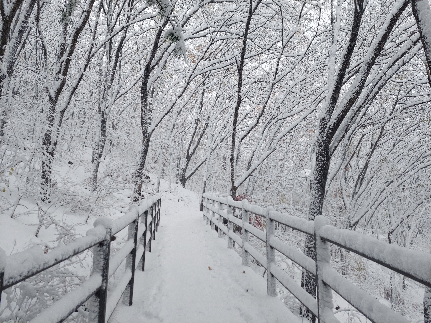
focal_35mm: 25
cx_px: 216
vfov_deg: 54.9
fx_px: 311
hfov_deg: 69.4
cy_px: 162
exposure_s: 1/208
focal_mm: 5.23
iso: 40
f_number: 1.8
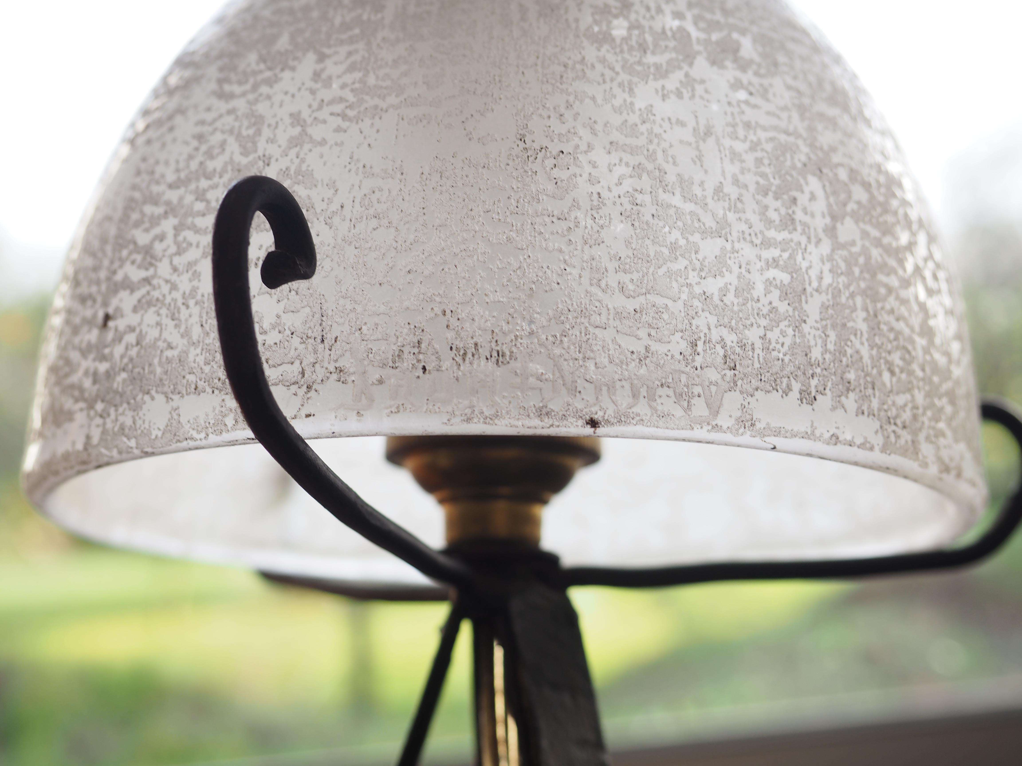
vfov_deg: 28.0
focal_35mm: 52
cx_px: 511
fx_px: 1535
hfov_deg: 36.8
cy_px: 383
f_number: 5.6
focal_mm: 26
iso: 200
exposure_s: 1/60
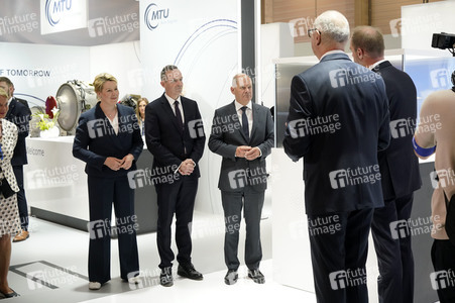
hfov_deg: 43.6
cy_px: 152
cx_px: 228
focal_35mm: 45
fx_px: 568
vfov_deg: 29.8
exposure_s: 1/400
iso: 3200
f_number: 5.6
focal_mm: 45
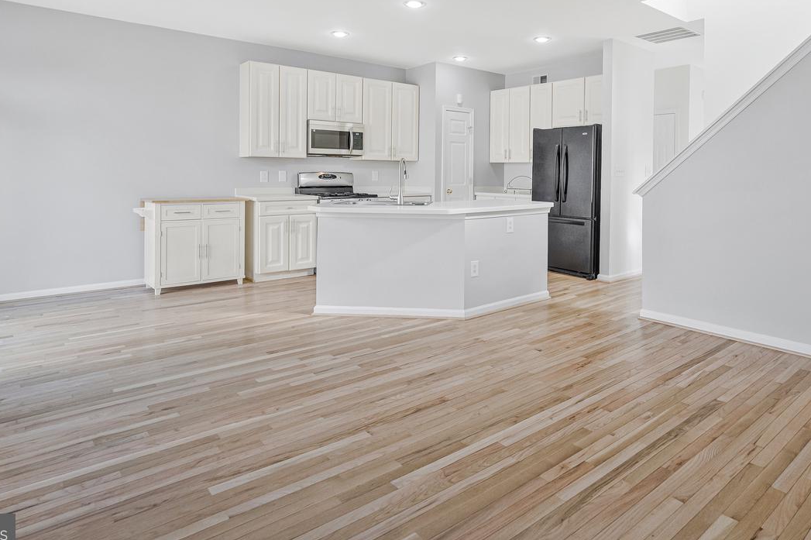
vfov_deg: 56.0
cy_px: 182
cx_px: 452
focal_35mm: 22
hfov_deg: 78.3
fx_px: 495
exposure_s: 1/80
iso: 1250
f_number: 7.1
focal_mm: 16
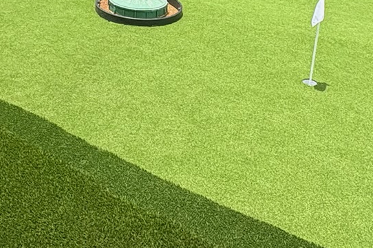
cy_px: -63
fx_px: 570
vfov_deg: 22.4
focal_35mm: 55
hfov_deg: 36.0
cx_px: 131
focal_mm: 2.22
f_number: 2.2
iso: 40
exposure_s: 1/858
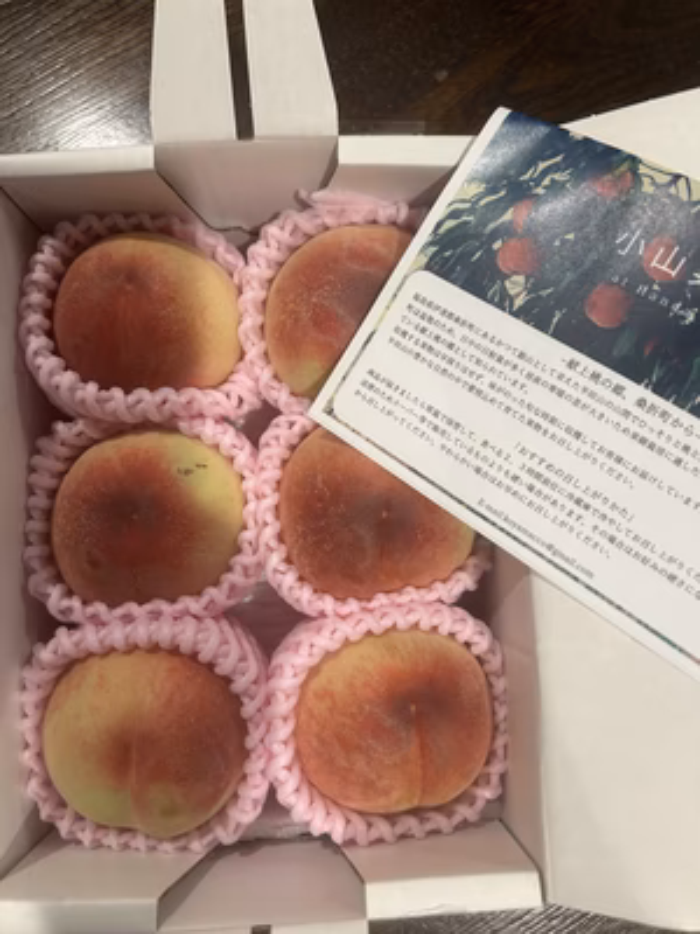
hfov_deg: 53.1
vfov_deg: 67.3
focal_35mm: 26
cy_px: 467
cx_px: 350
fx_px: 701
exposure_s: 1/50
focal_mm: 5.7
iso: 125
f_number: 1.5
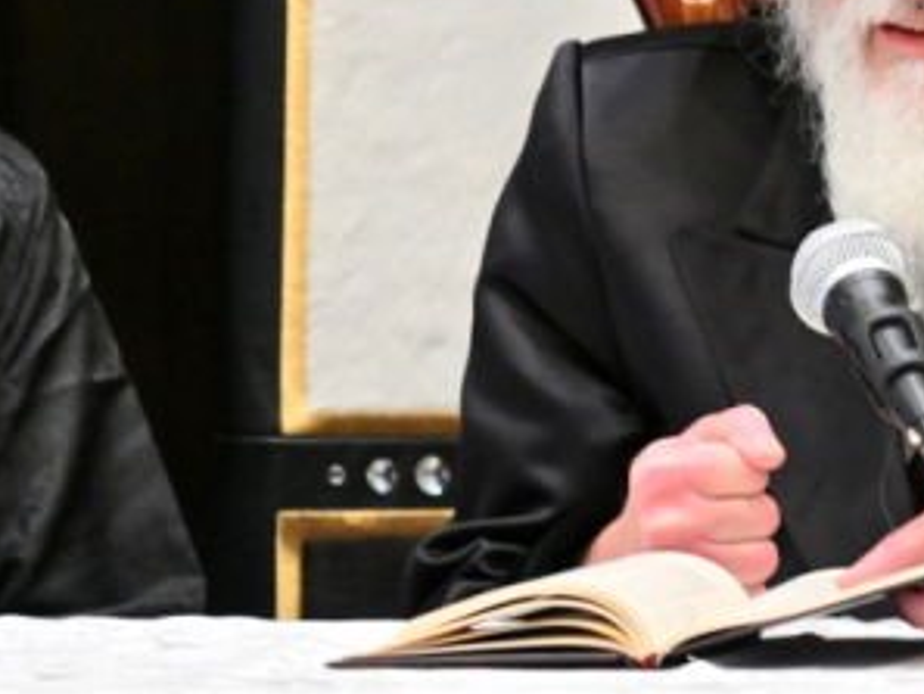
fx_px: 15942
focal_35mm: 597
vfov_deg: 2.5
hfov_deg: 3.3
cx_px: 915
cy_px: -25
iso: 640
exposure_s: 1/160
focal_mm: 120
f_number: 4
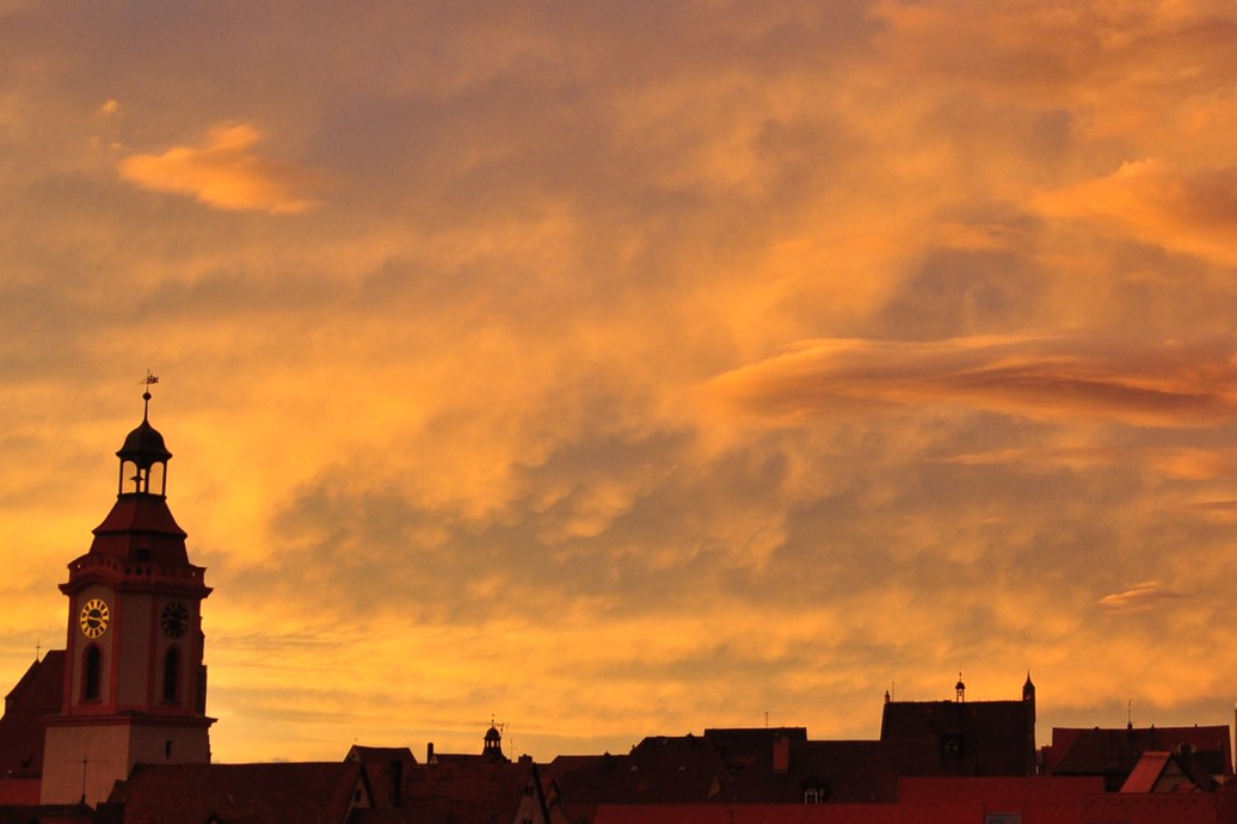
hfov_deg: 27.2
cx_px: 966
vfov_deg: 18.6
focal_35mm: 73
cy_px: 290
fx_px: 2507
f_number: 8
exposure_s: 1/90
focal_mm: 28
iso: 400
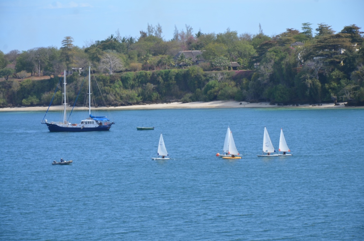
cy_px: 120
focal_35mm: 158
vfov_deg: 8.7
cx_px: 182
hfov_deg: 13.1
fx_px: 1589
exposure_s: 1/250
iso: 140
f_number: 8
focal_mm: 105
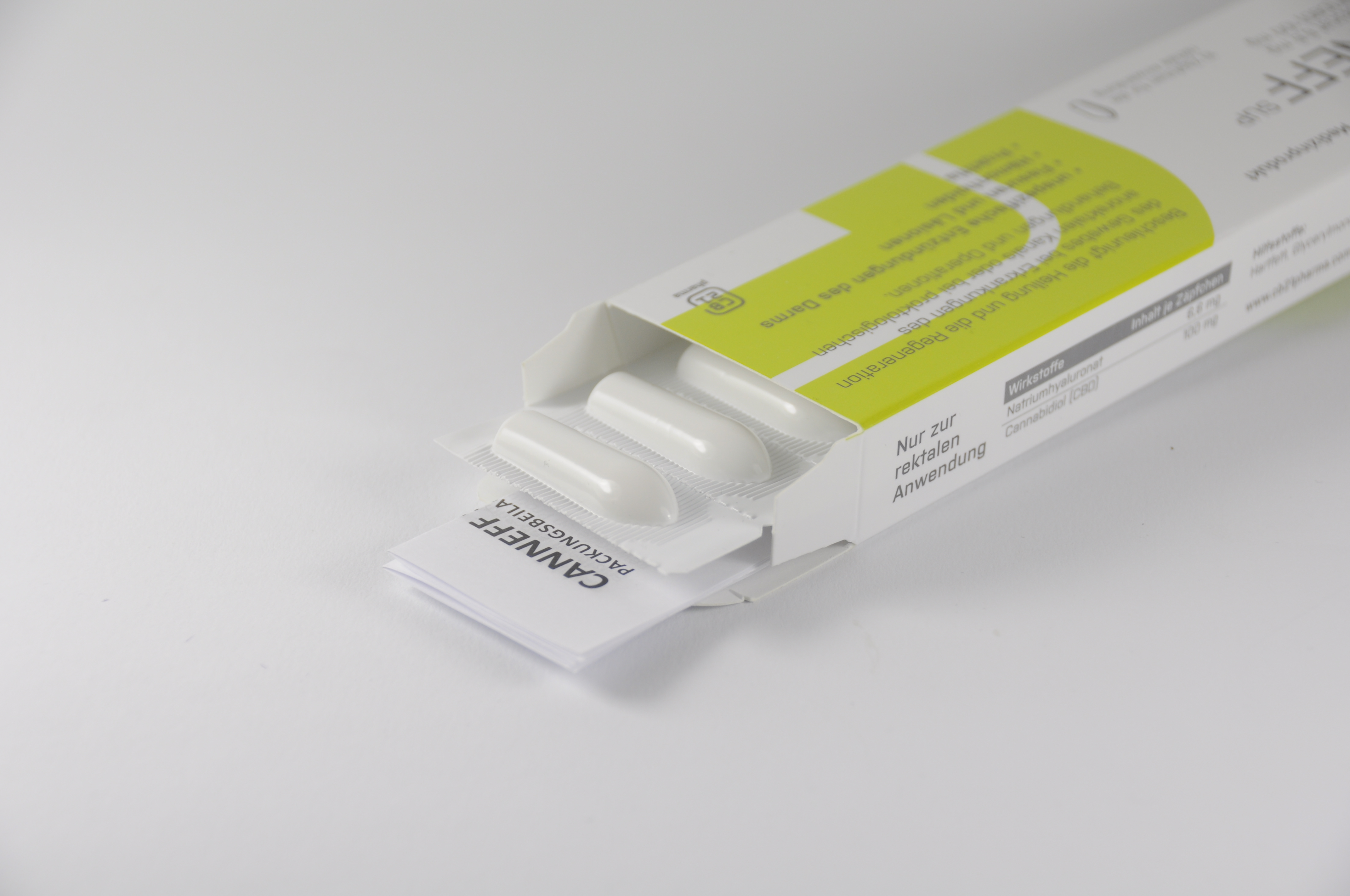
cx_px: 675
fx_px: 3371
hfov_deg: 22.6
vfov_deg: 15.2
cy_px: 448
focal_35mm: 90
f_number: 4.8
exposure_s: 1/320
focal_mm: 60
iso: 200
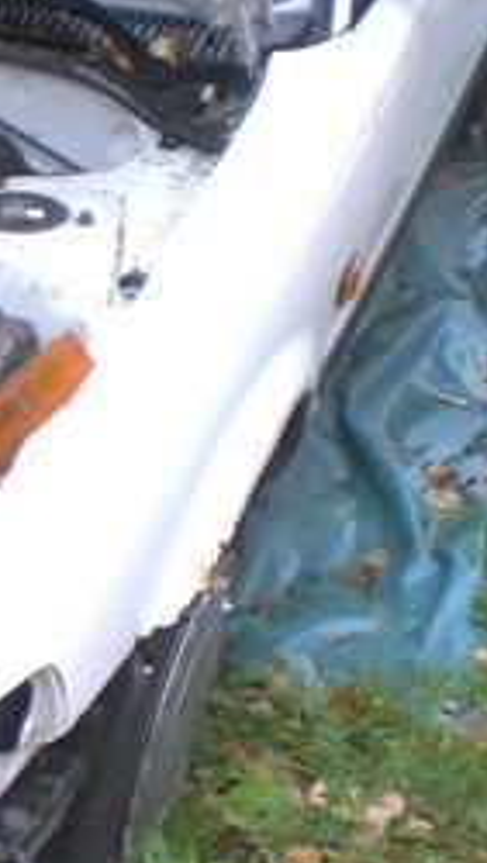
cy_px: 576
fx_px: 2429
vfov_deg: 20.1
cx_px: -556
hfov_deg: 10.3
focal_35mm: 106
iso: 100
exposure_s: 1/160
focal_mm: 6.3
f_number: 3.1
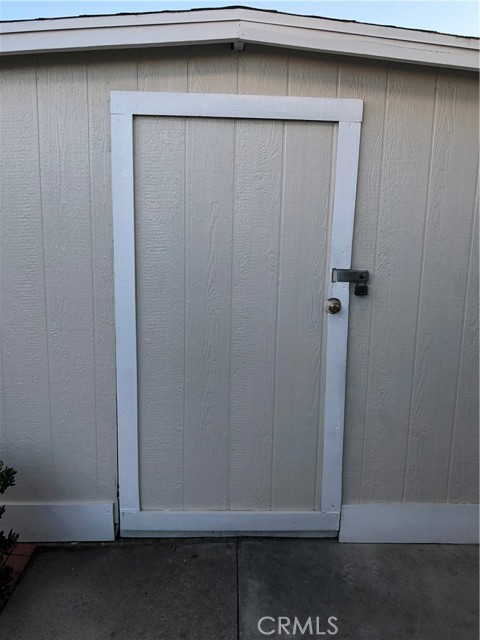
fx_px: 518
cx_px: 240
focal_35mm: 28
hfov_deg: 49.7
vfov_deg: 63.4
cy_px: 320
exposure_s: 1/152
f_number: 1.8
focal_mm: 3.99
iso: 20
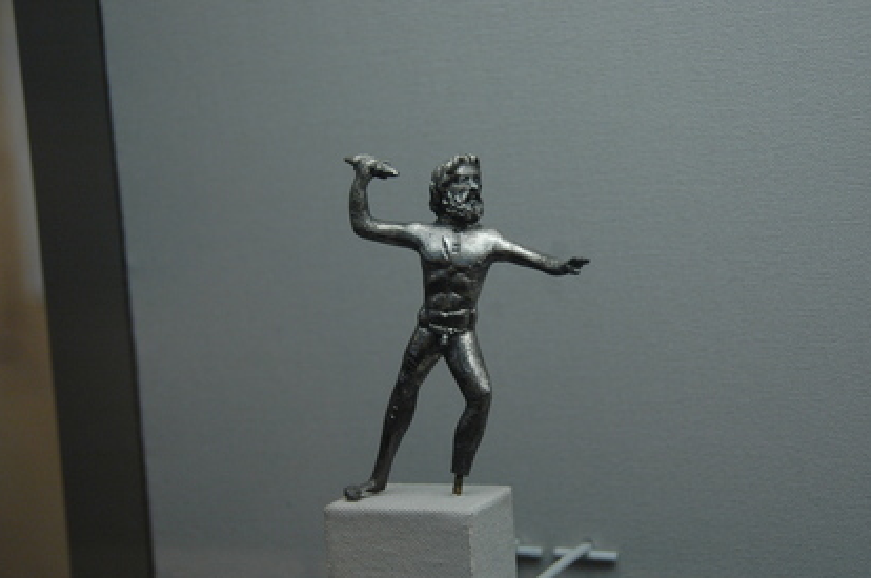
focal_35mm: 67
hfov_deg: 30.1
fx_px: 1619
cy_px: 290
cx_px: 457
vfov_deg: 20.3
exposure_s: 1/25
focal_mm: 42
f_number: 4.5
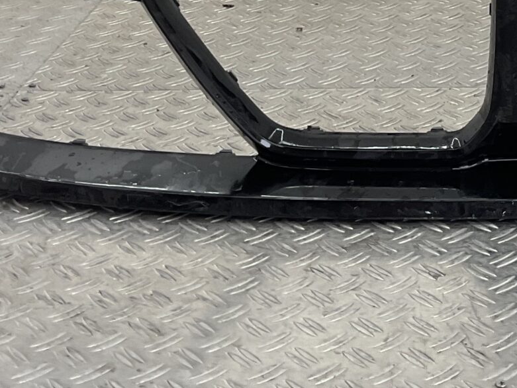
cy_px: -214
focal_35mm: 95
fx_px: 1419
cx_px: 519
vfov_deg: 14.4
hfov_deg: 20.0
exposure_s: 1/120
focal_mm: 3
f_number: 1.8
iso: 16
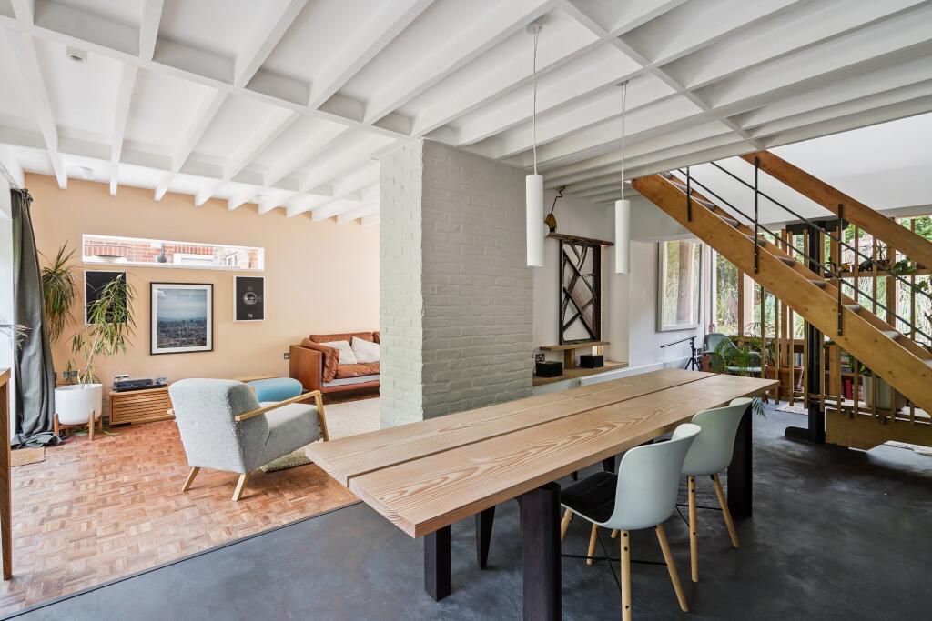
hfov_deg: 96.7
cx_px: 466
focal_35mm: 16
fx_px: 414
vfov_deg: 73.8
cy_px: 310
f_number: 5.6
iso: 320
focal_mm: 16
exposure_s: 1/6
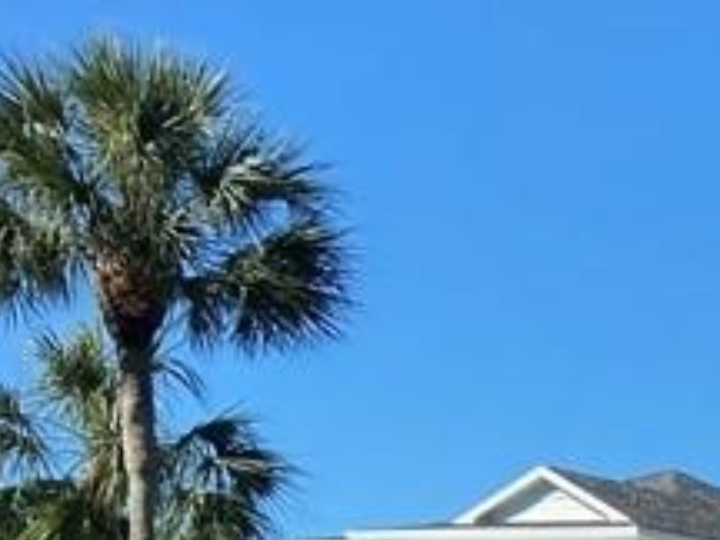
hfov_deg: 12.8
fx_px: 2558
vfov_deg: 11.4
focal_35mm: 123
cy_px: 907
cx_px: 1673
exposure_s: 1/1996
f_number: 1.8
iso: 32
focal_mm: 4.25
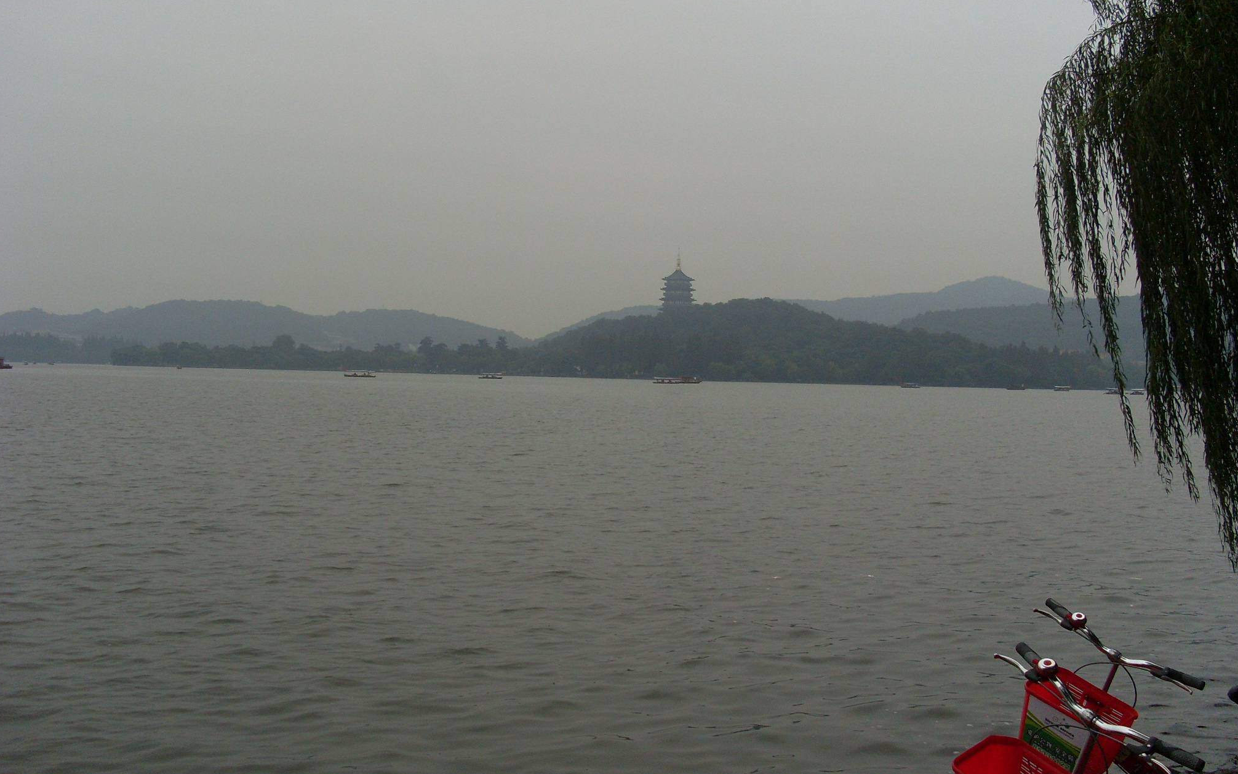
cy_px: 359
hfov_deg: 48.2
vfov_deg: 31.2
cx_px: 614
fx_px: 1383
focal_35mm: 41
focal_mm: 6.3
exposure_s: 1/250
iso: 80
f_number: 3
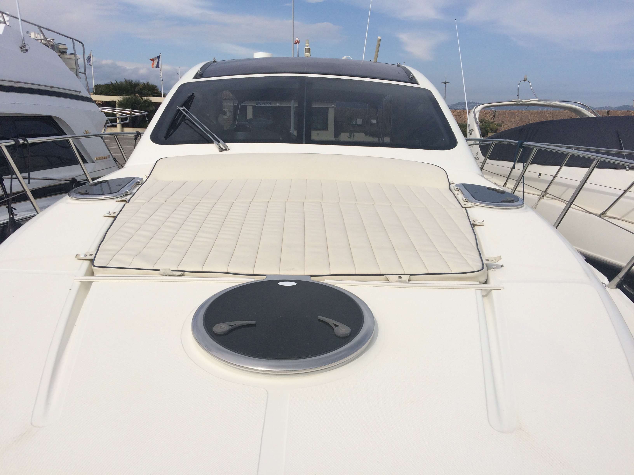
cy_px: 238
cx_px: 317
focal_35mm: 29
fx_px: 531
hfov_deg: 61.7
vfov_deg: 48.2
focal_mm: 4.15
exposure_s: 1/5128
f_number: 2.2
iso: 32
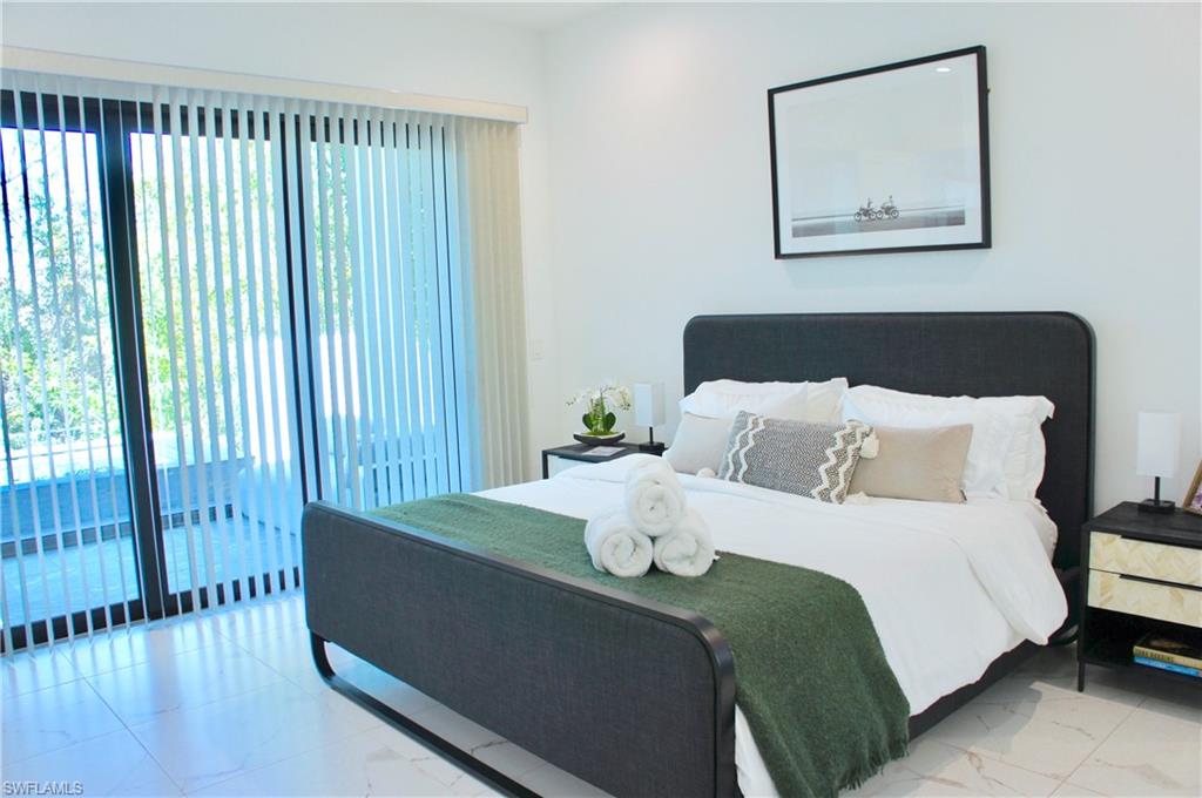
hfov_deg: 67.4
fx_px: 900
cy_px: 399
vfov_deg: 47.8
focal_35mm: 27
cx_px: 601
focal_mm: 18
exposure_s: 1/40
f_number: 4
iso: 200
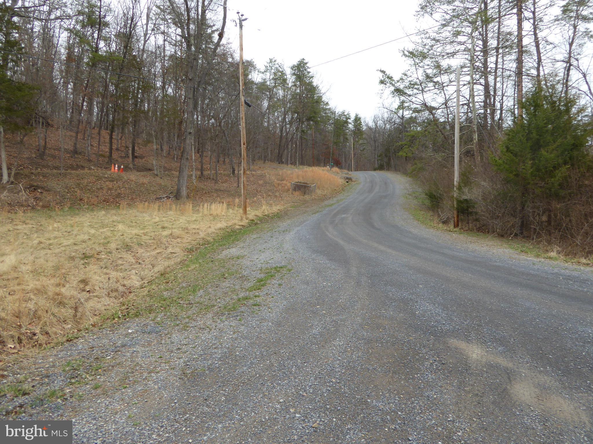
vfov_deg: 56.8
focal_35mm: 24
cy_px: 222
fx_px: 411
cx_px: 296
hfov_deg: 71.6
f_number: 4
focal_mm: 4.3
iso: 100
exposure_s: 1/160
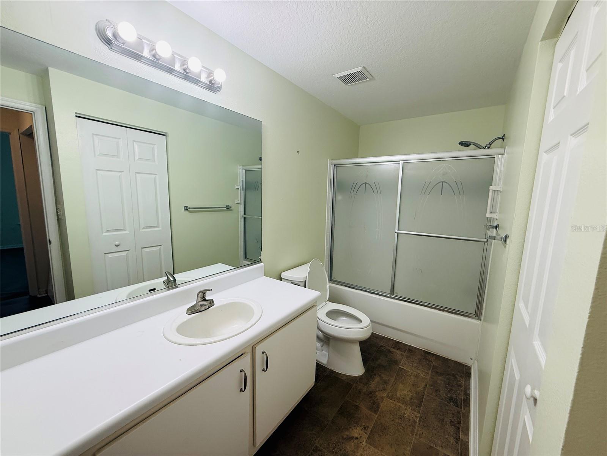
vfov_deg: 85.7
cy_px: 228
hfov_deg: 102.1
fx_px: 245
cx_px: 304
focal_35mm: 14
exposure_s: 1/120
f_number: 2.2
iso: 125
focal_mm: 2.22
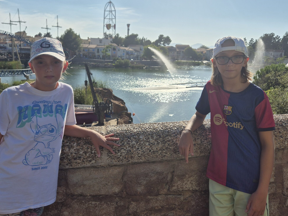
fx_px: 250
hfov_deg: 59.9
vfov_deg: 46.4
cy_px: 83
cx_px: 135
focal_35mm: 30
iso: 25
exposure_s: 1/4288
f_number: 1.8
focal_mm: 5.4
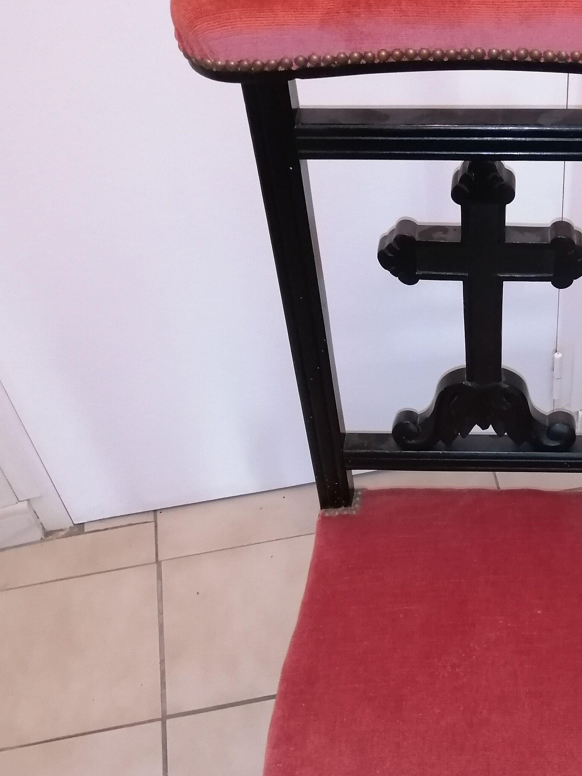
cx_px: 466
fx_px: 1031
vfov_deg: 40.9
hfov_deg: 30.7
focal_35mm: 46
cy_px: 493
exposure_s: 1/33.3
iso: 320
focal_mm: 3.96
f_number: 1.8
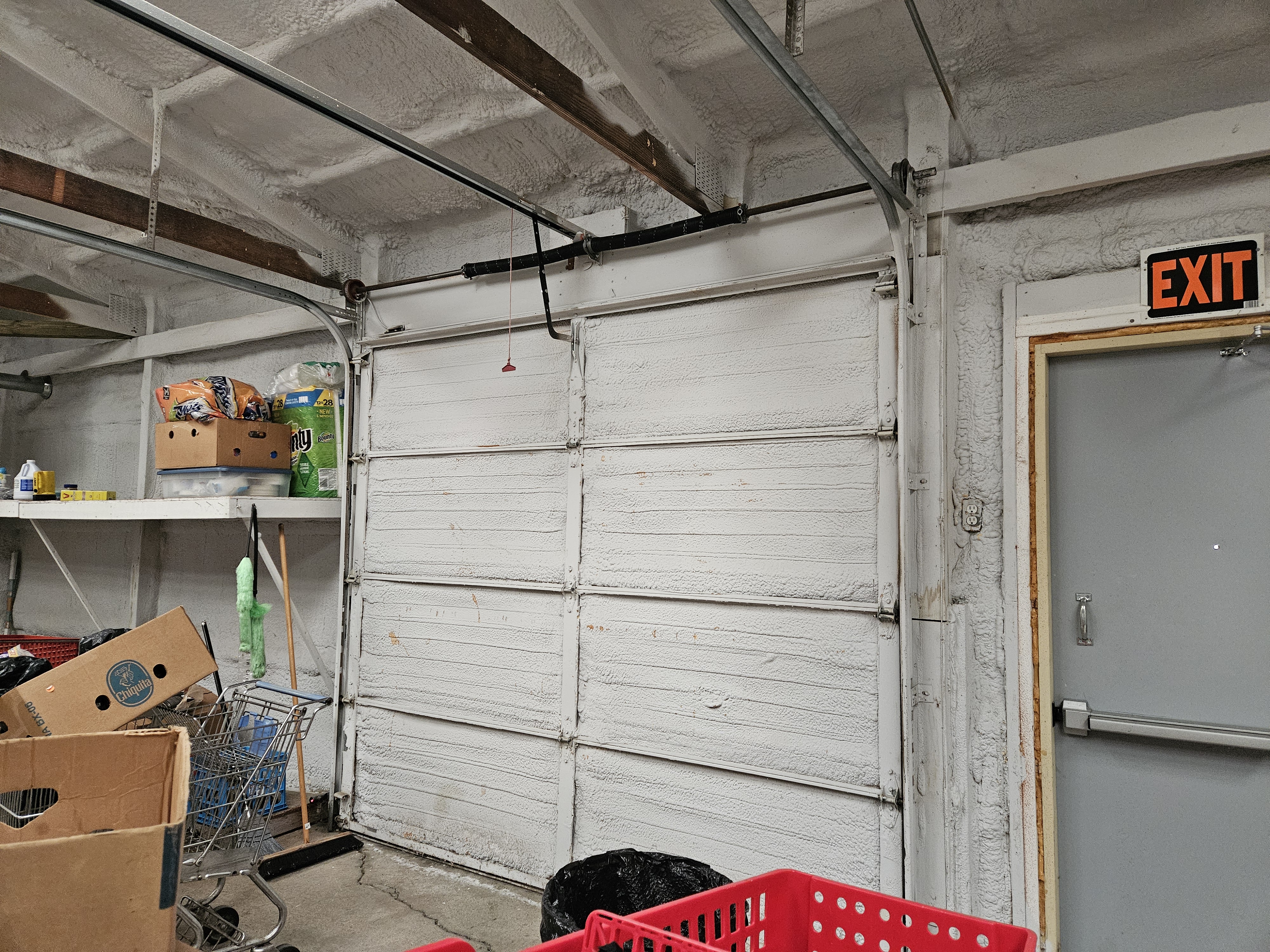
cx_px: 635
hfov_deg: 73.9
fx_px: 844
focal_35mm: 23
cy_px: 476
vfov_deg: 58.9
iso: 800
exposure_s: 1/120
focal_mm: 5.4
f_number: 1.8
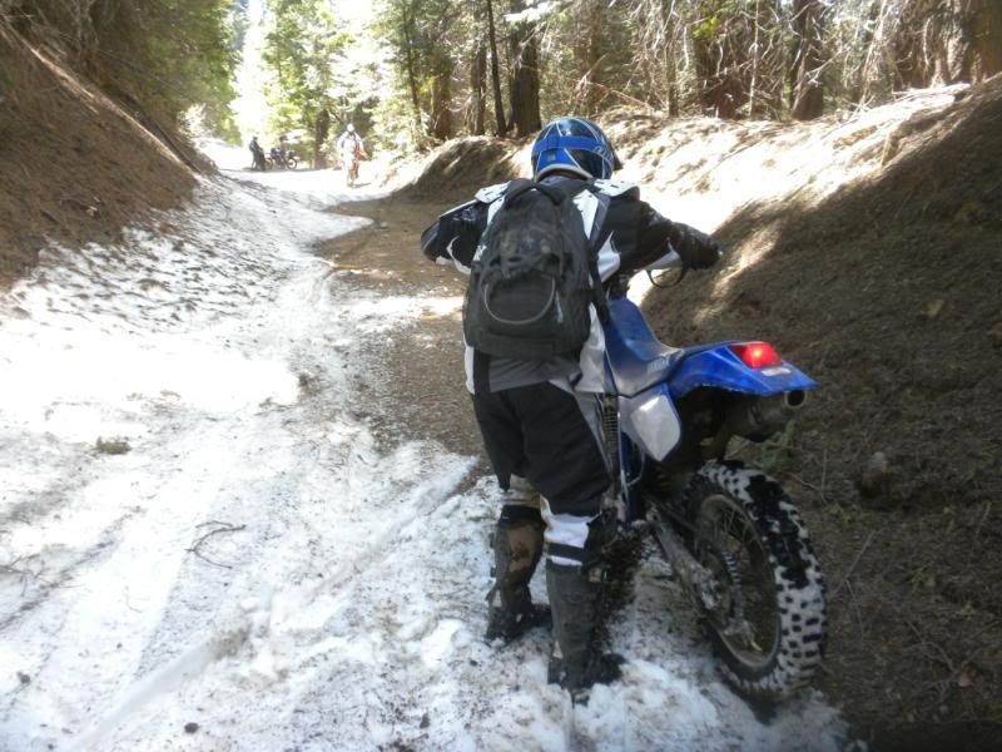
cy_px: 376
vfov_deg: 38.7
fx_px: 1071
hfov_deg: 50.1
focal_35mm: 37
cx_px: 501
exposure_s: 1/85
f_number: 3.5
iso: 157
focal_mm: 6.6
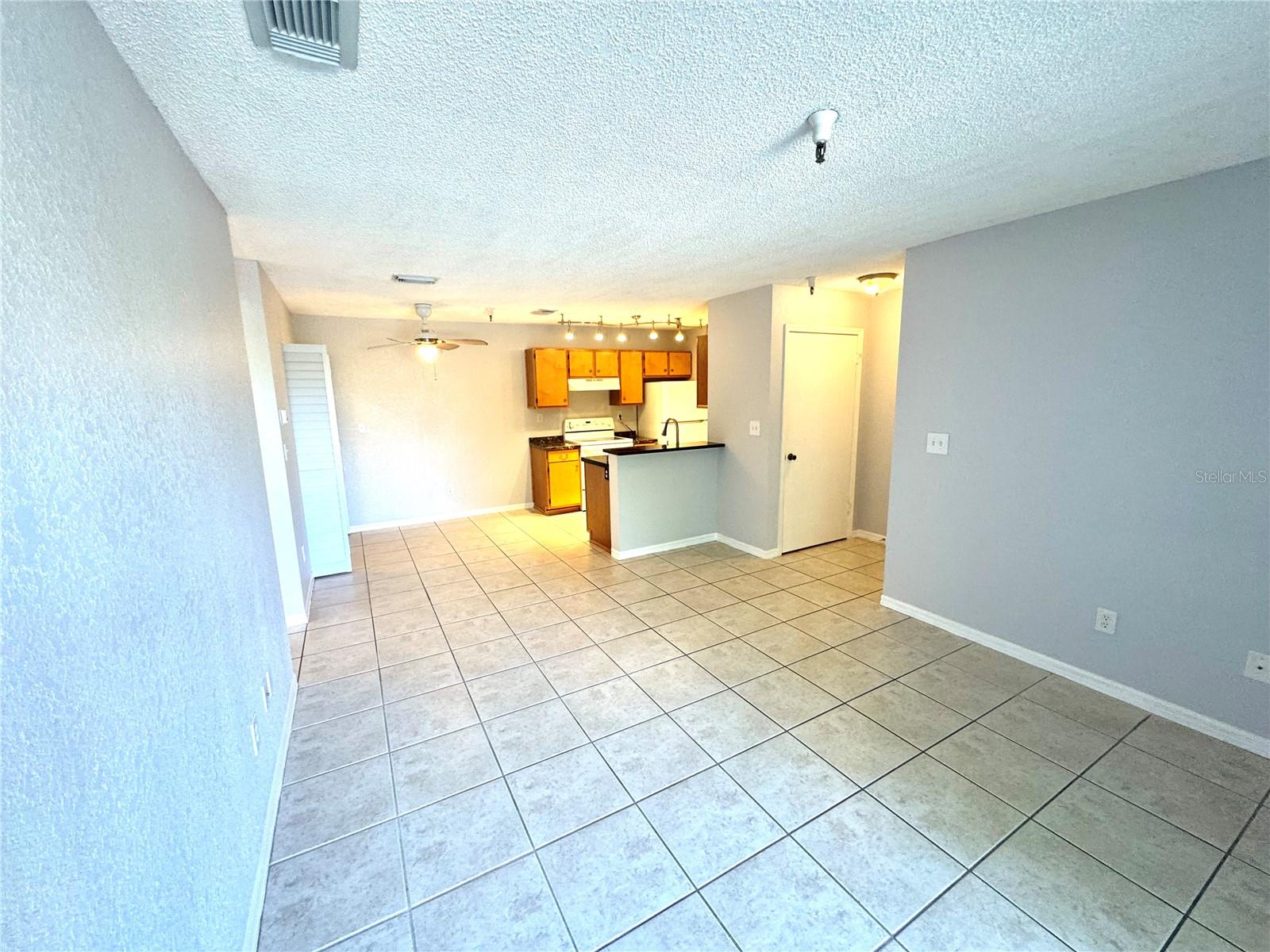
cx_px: 635
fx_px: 514
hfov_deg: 102.1
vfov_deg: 85.7
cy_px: 476
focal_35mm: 14
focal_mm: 2.22
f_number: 2.2
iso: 160
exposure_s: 1/60
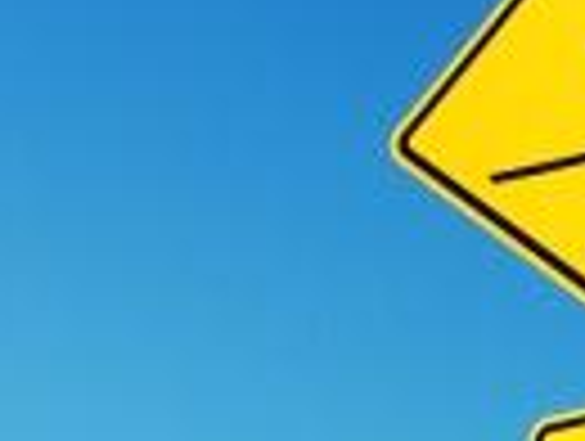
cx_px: 194
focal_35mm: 169
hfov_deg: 11.7
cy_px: 194
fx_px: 2861
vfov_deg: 8.8
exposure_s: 1/250
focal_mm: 34
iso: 125
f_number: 8
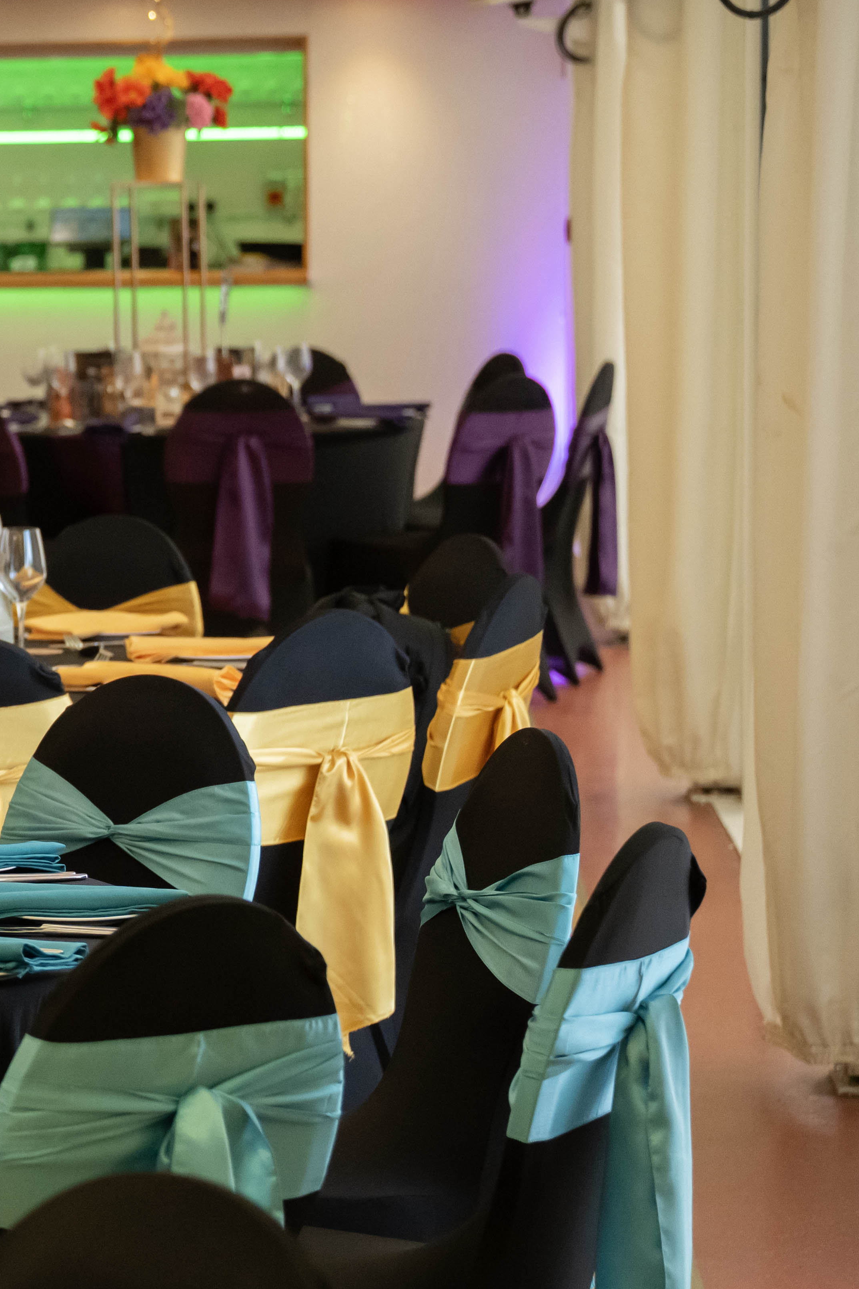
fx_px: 5046
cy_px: 594
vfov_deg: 14.5
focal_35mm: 141
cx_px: -611
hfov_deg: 9.3
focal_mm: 55
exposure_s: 1/640
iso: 1000
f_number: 3.5
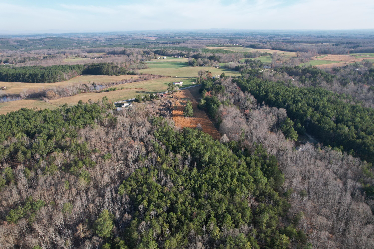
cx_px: 187
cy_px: 124
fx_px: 229
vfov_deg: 57.2
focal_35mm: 22
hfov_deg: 78.6
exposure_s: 1/240
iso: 140
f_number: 2.8
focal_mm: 8.38
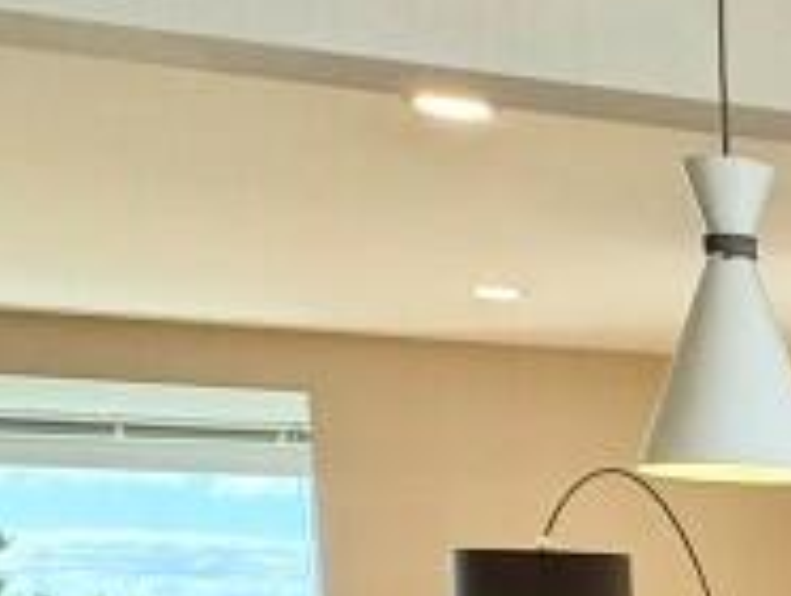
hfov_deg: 18.6
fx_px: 1762
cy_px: 847
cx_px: 1488
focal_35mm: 77
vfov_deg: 17.6
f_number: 2.2
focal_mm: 2.22
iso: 40
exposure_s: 1/154
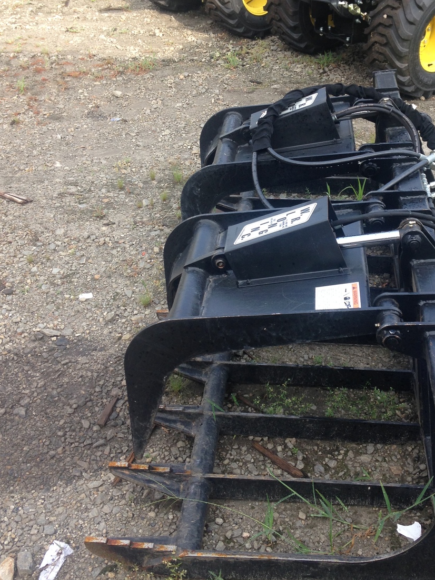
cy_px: 236
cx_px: 275
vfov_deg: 41.1
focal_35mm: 46
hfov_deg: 31.4
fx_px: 771
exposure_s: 1/226
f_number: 2.4
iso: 50
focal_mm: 4.12
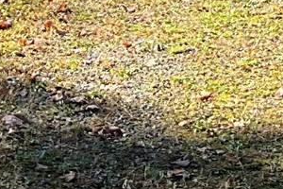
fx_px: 1619
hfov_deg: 10.0
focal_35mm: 206
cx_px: 227
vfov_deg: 6.2
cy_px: -351
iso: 25
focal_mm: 3
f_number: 1.8
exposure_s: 1/580
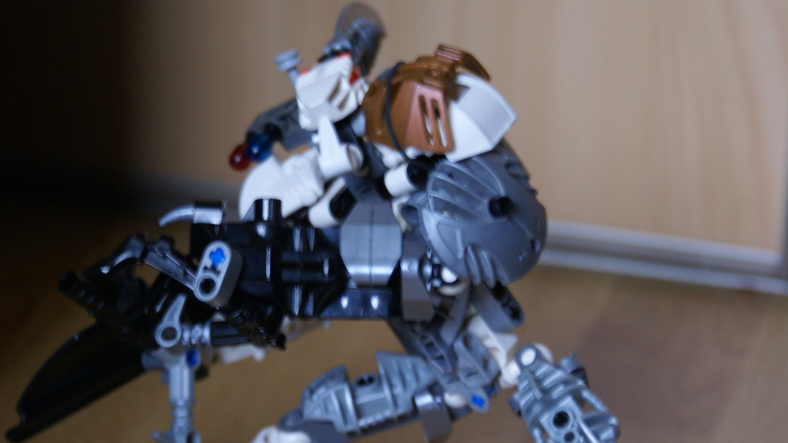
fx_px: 2319
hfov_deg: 19.3
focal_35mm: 111
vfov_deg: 10.9
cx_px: 393
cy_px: 241
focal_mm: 70
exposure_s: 1/10
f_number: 5.6
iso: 400
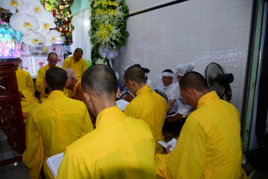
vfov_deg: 53.2
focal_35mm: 24
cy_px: 90
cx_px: 134
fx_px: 179
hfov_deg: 73.7
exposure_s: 1/60
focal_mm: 24
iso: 320
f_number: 4
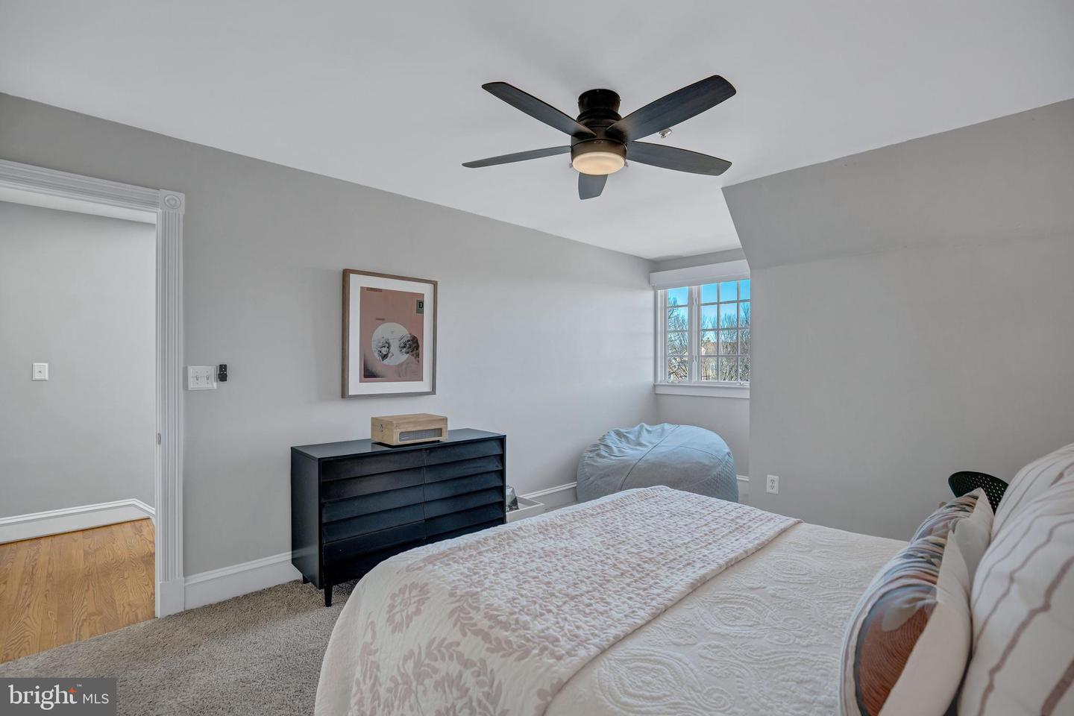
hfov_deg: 96.7
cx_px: 537
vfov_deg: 73.7
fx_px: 477
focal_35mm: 16
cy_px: 358
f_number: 4.5
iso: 1000
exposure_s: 1/125
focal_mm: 16
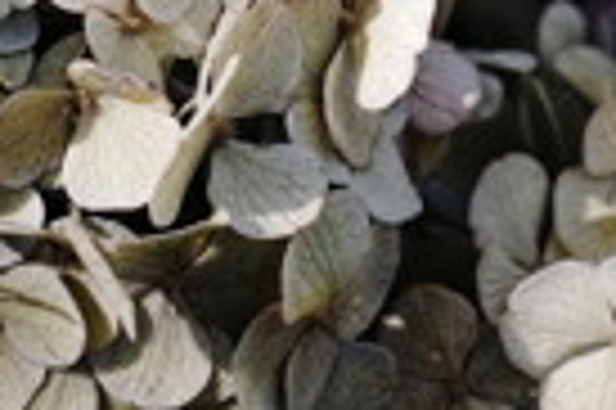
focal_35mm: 336
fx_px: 5742
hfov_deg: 6.1
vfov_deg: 4.1
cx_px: 495
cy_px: -234
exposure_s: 1/80
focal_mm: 30
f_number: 3.2
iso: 100
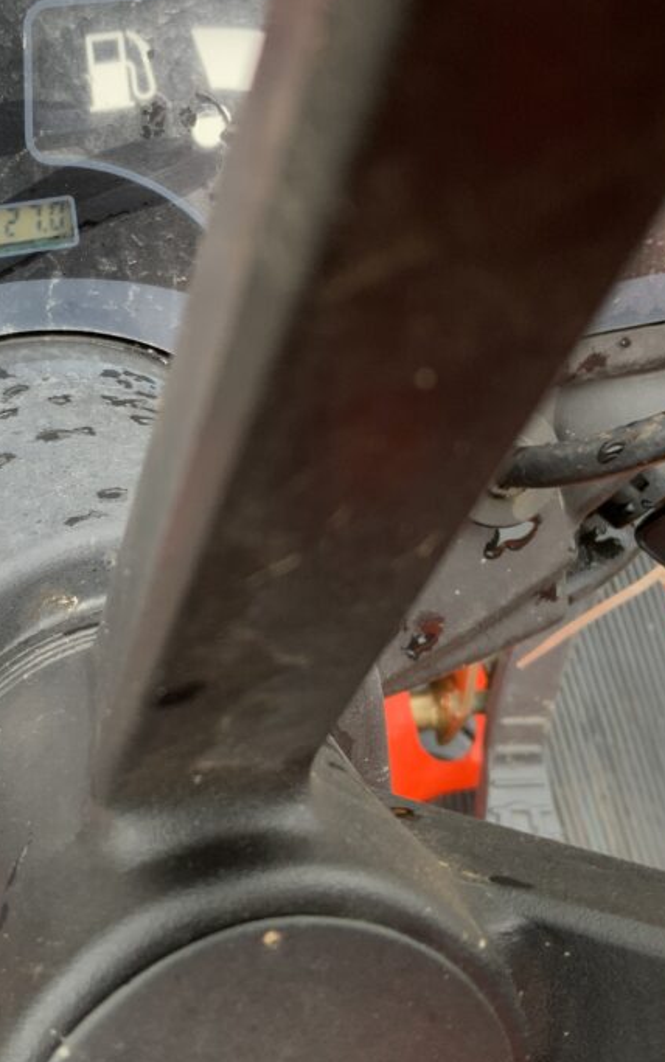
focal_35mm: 46
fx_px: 1333
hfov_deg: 27.6
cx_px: 165
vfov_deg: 43.4
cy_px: 472
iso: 40
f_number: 1.8
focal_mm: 3
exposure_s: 1/122
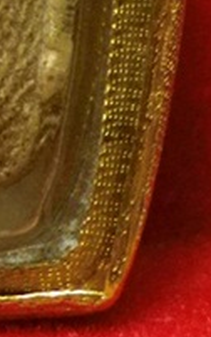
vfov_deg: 11.3
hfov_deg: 7.4
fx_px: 1588
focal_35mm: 173
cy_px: -255
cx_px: -183
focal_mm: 7.3
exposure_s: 1/50
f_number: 3.9
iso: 640
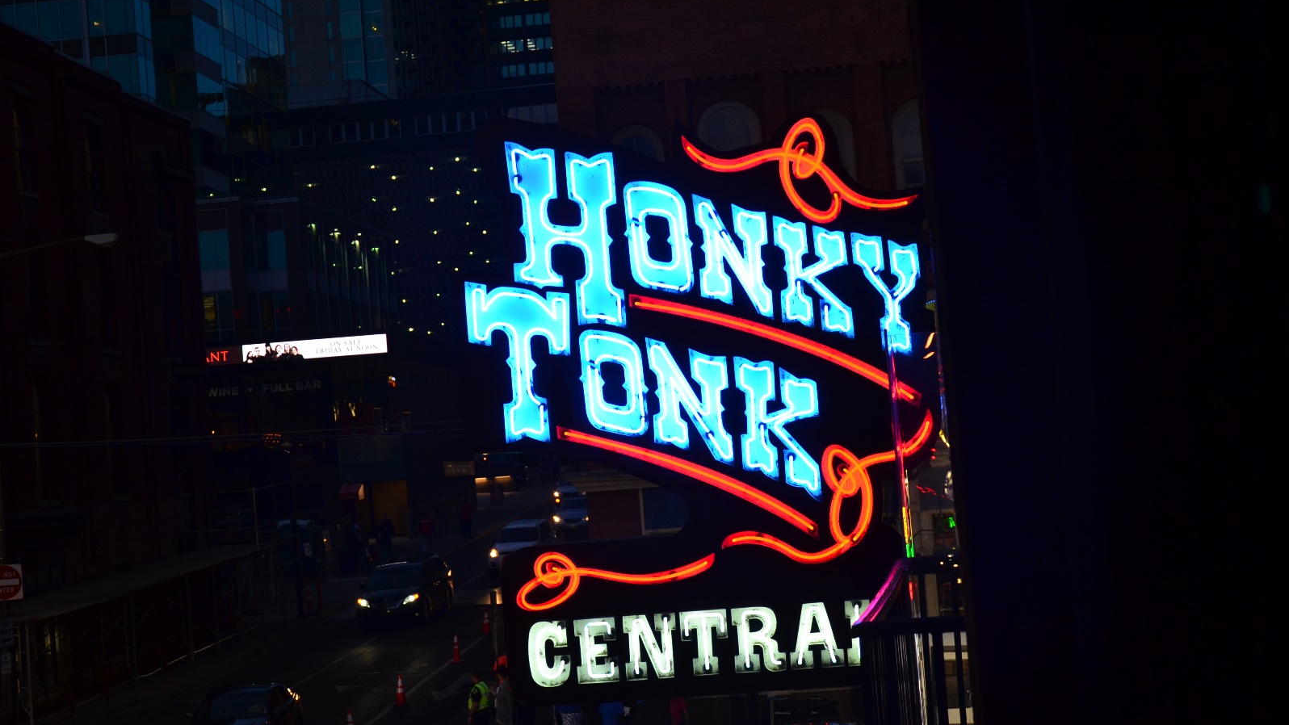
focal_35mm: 66
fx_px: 2256
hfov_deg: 31.9
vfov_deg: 18.3
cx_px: 645
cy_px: 398
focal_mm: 42
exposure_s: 1/100
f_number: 5
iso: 640
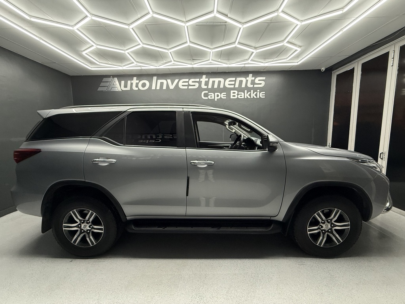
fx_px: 164
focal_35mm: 14
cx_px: 202
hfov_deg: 102.1
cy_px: 152
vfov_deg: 85.7
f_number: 2.2
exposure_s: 1/99
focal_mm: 2.22
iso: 250
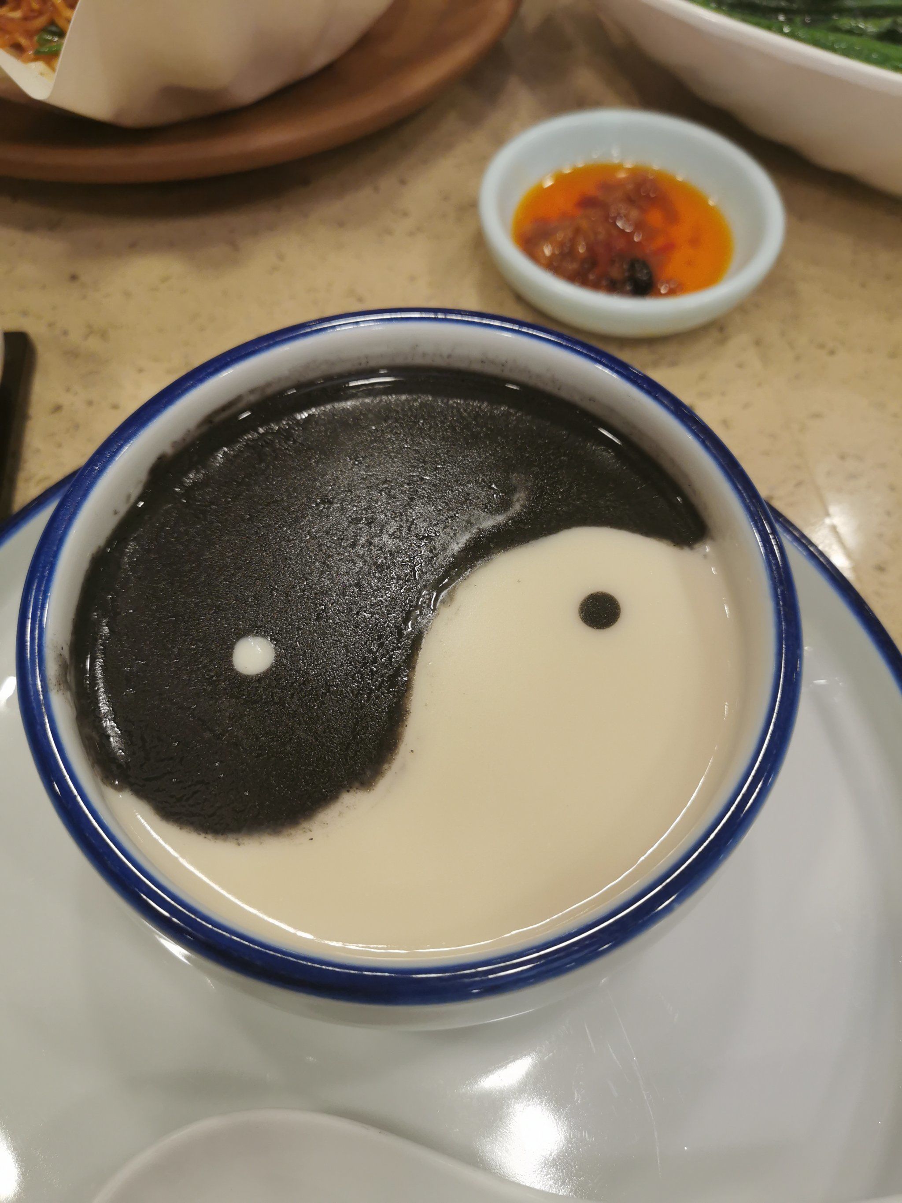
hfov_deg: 51.4
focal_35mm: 27
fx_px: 938
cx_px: 451
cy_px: 602
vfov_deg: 65.3
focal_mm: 5.58
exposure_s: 1/100
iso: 80
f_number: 1.8
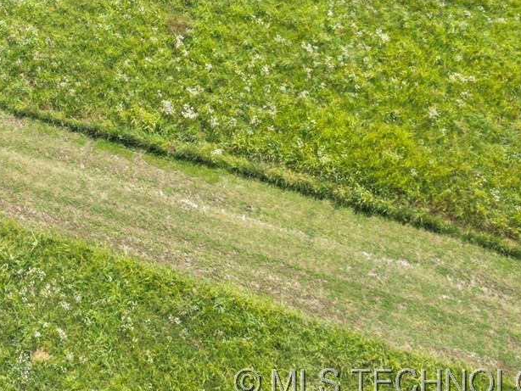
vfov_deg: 17.7
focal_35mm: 75
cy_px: -193
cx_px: -59
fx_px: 1129
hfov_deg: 24.2
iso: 100
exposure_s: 1/1250
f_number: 1.7
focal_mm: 6.72
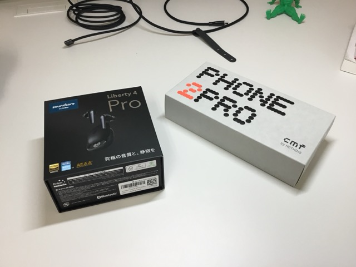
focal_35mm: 31
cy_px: 134
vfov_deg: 45.4
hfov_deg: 58.4
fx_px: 319
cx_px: 178
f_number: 2.4
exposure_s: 1/40
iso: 32
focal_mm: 3.3
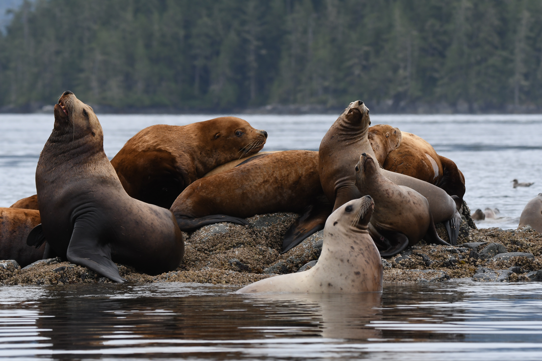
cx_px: 271
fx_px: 5194
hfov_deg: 6.0
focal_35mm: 345
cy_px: 180
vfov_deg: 4.0
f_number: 7.1
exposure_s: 1/1000
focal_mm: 230
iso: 640
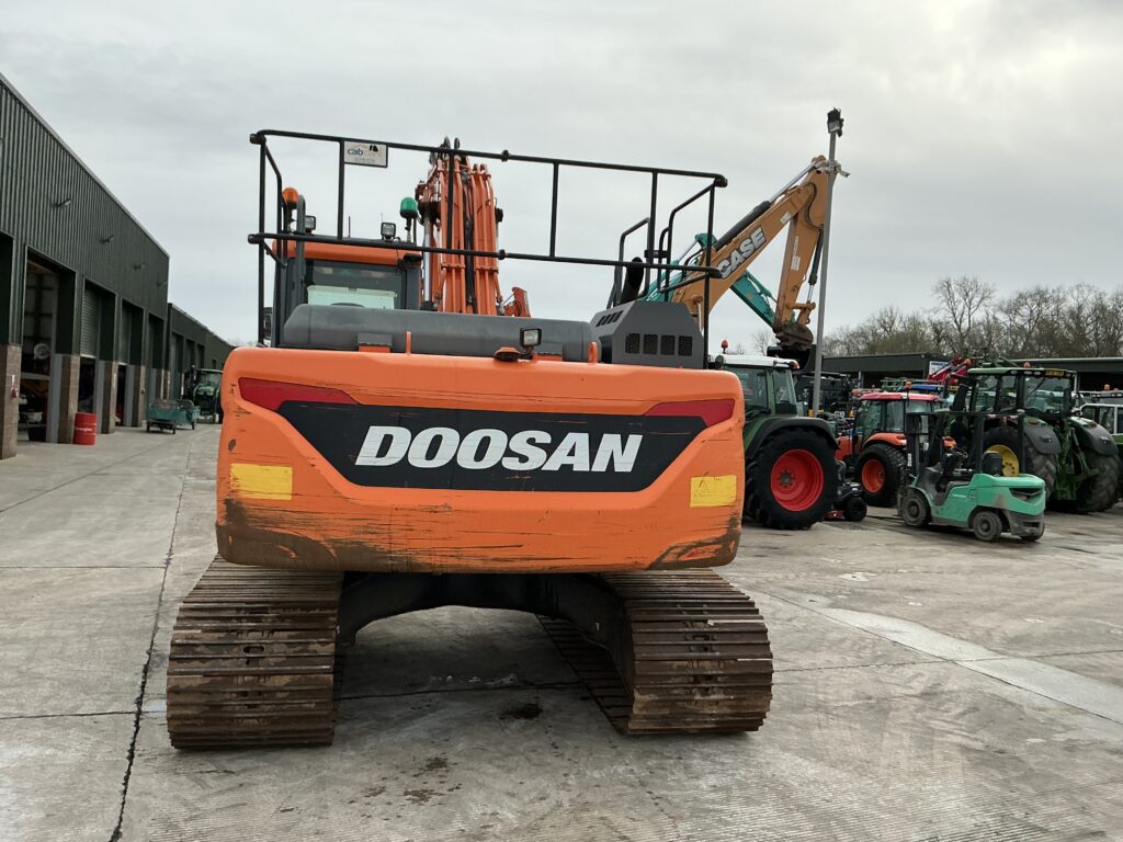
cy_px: 421
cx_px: 562
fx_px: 908
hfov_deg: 63.4
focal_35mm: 28
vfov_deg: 49.7
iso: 25
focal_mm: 3
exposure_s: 1/1279
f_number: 1.8
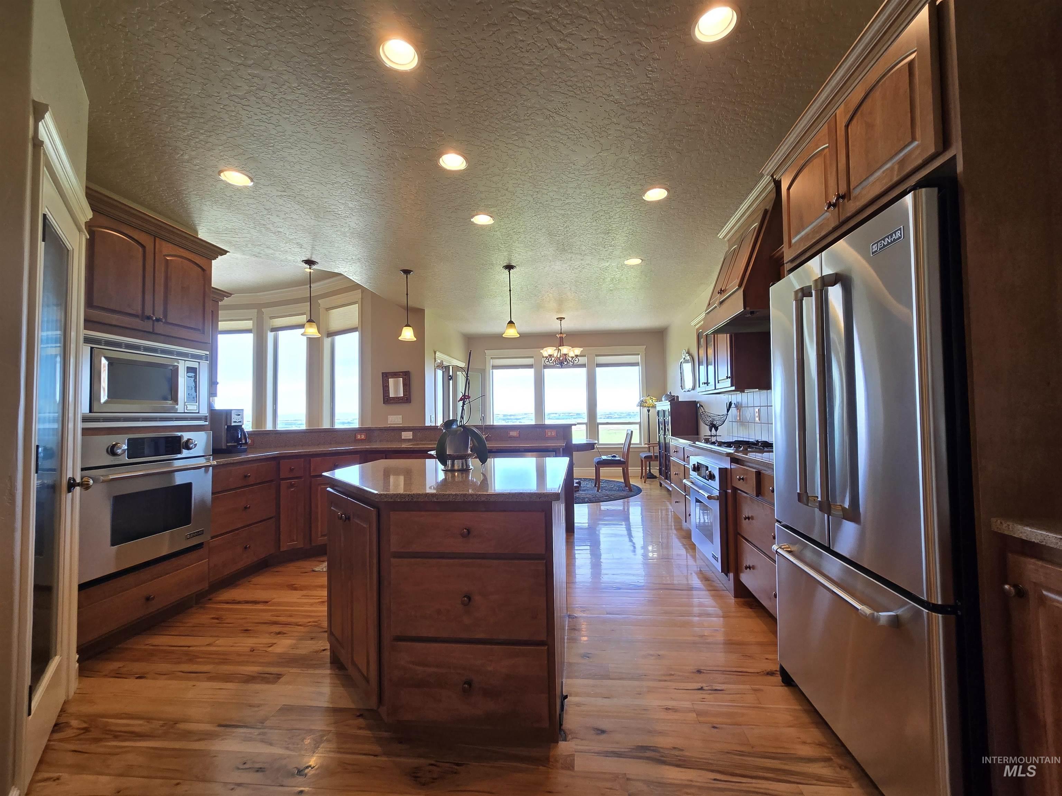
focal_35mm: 13
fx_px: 399
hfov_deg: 106.2
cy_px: 398
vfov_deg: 89.9
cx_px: 531
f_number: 2.2
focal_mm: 2.2
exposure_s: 1/60
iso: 50
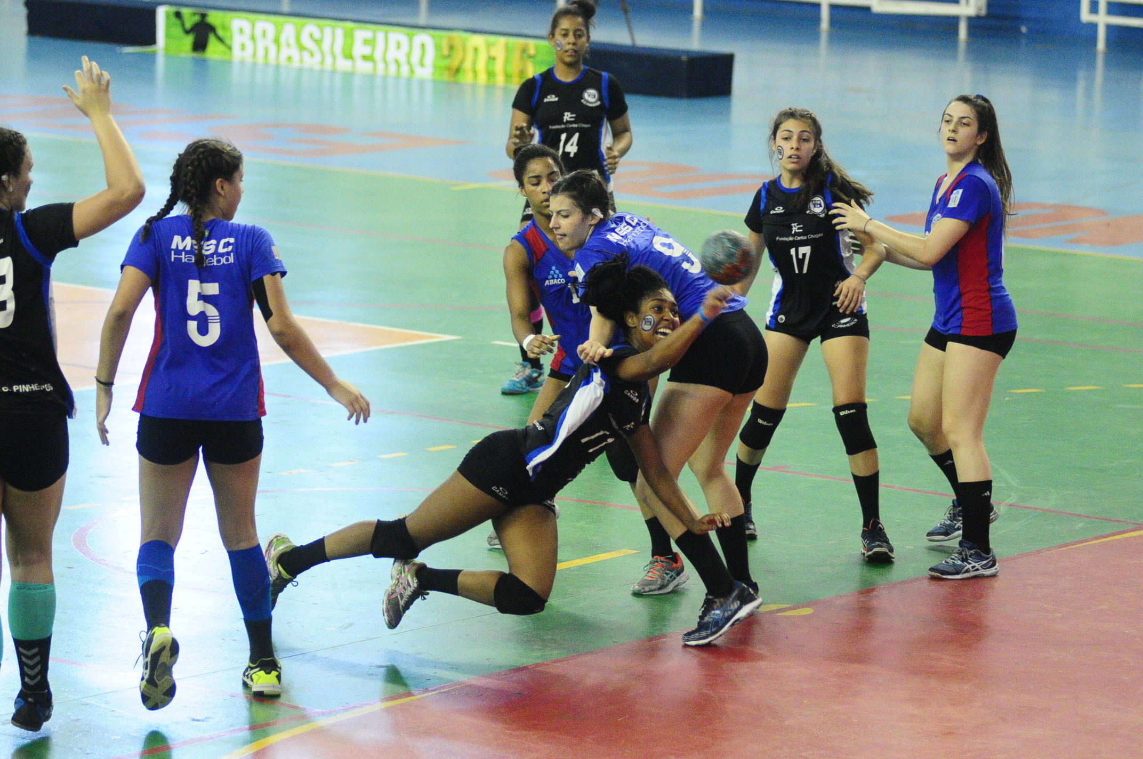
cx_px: 572
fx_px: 4995
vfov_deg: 8.7
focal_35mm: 158
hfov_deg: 13.1
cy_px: 380
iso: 3200
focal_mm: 105
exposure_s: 1/640
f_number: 2.8
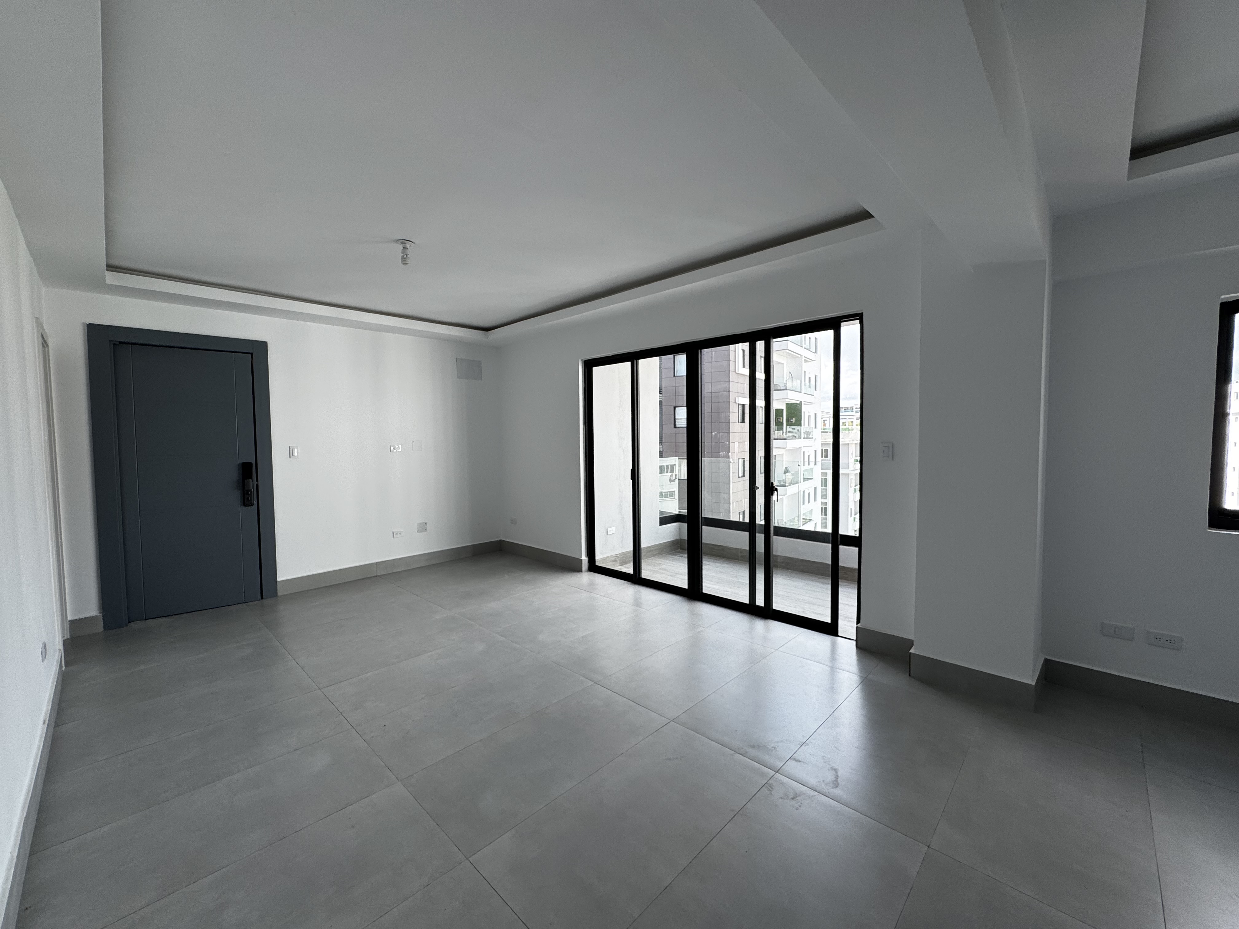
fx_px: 501
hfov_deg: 102.1
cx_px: 620
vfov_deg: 85.7
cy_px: 464
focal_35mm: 14
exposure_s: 1/299
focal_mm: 2.22
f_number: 2.2
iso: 40
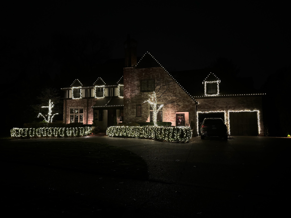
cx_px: 146
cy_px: 109
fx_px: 202
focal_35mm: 24
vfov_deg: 56.8
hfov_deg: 71.6
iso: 1250
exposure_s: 1/30
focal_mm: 6.76
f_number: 1.78
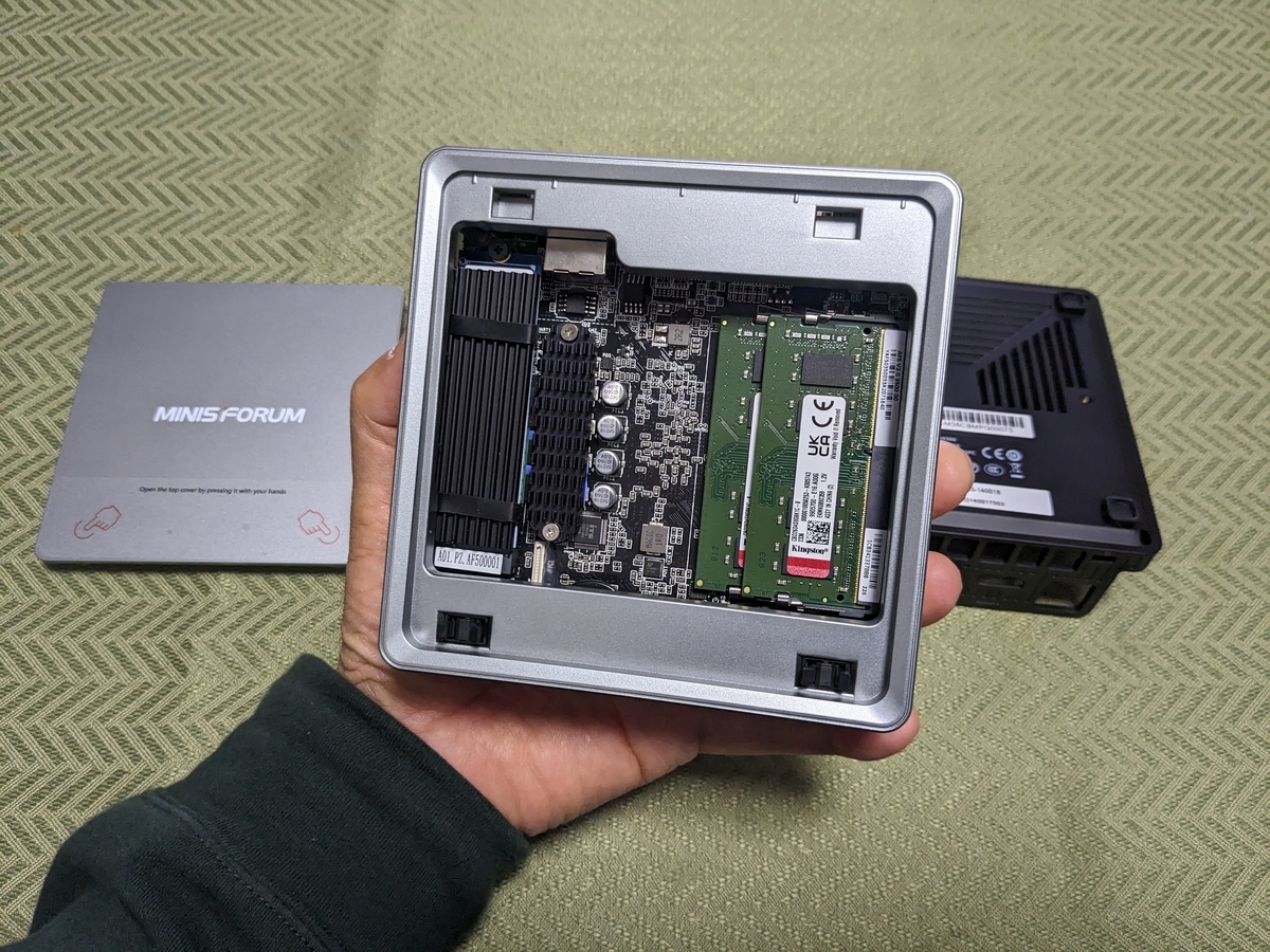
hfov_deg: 65.3
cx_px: 635
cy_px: 476
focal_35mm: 27
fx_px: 991
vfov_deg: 51.4
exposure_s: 1/99.9
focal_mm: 4.38
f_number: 1.73
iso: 367
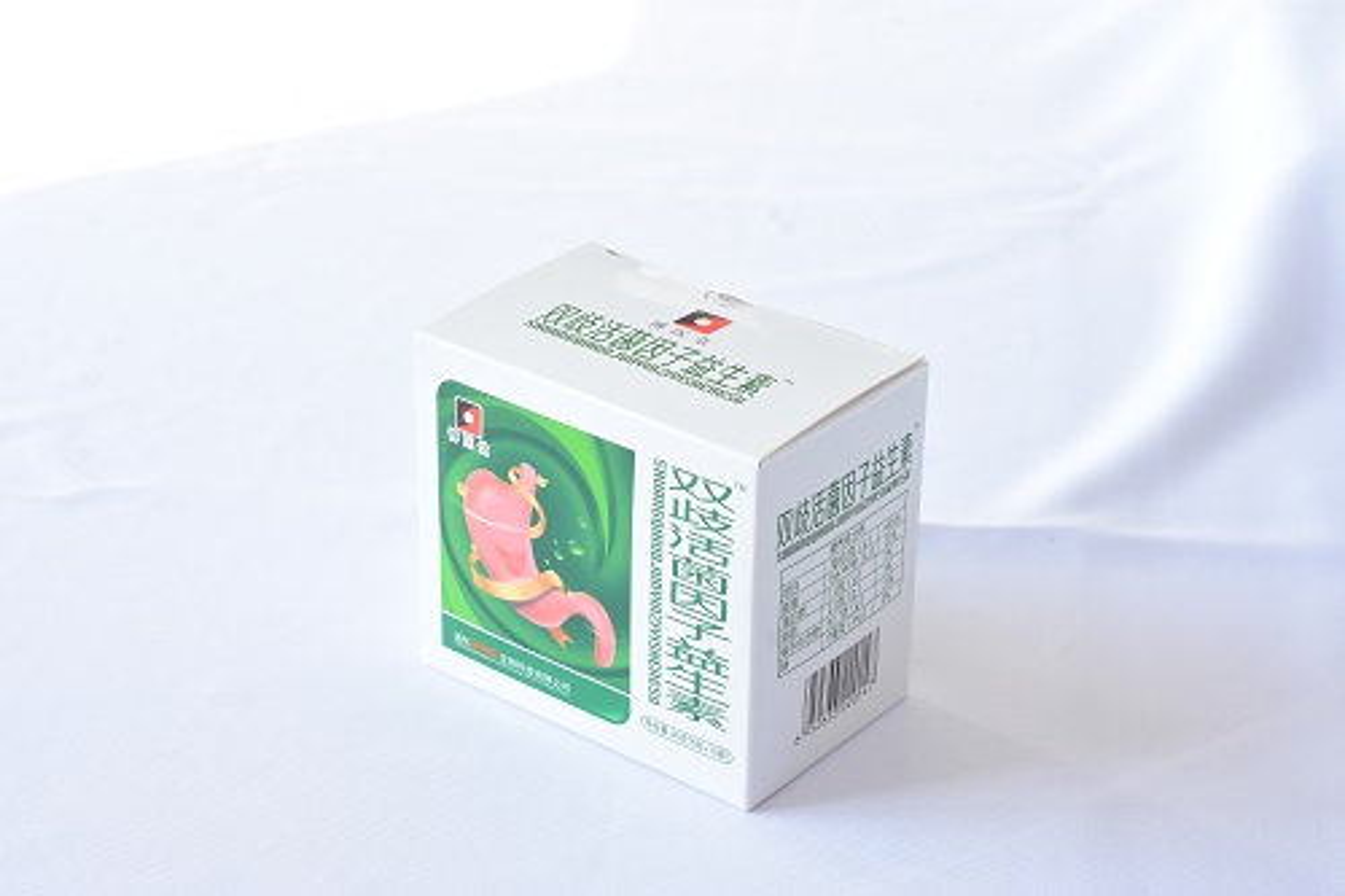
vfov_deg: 18.2
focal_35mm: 75
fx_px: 2801
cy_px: 448
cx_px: 672
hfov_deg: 27.0
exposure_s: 1/25
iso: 200
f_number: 8
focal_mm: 50
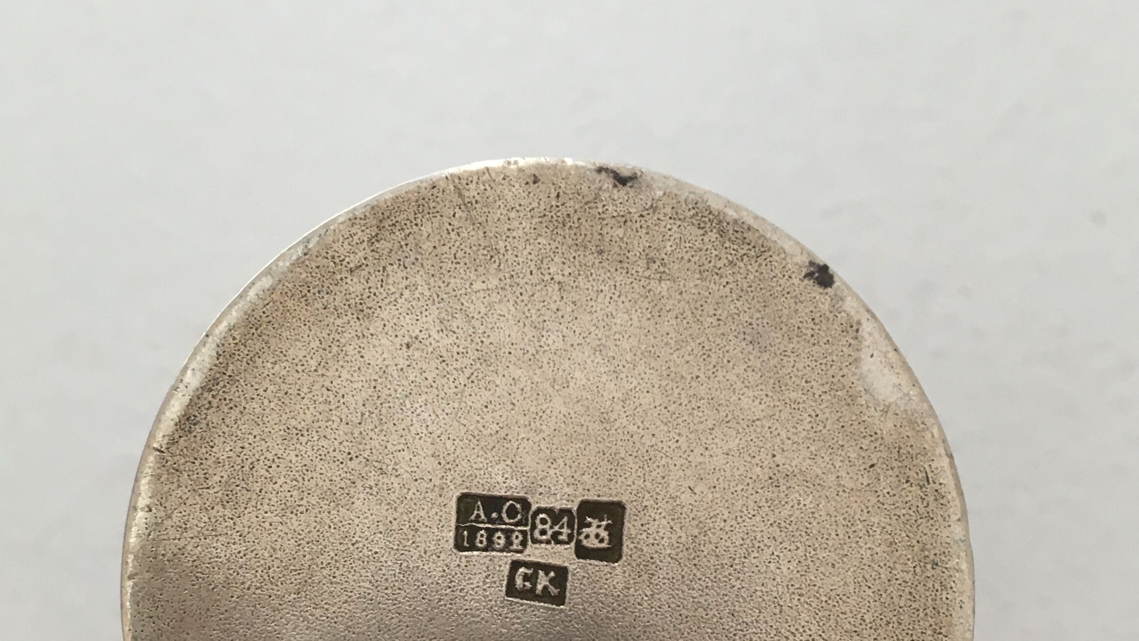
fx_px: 1661
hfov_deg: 37.8
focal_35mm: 55
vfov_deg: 21.4
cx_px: 585
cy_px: 556
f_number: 2.2
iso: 32
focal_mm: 4.15
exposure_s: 1/33
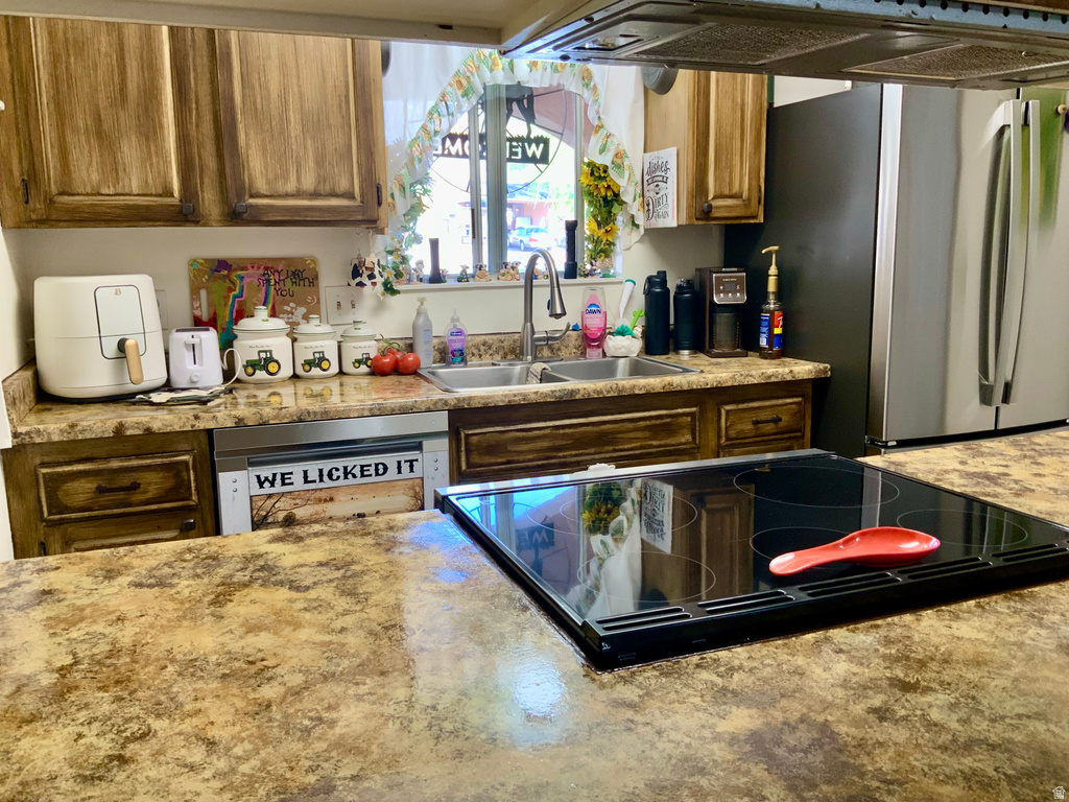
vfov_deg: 48.2
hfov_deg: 61.7
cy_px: 401
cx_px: 534
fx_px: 896
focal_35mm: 29
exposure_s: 1/60
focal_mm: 3
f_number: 1.8
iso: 80
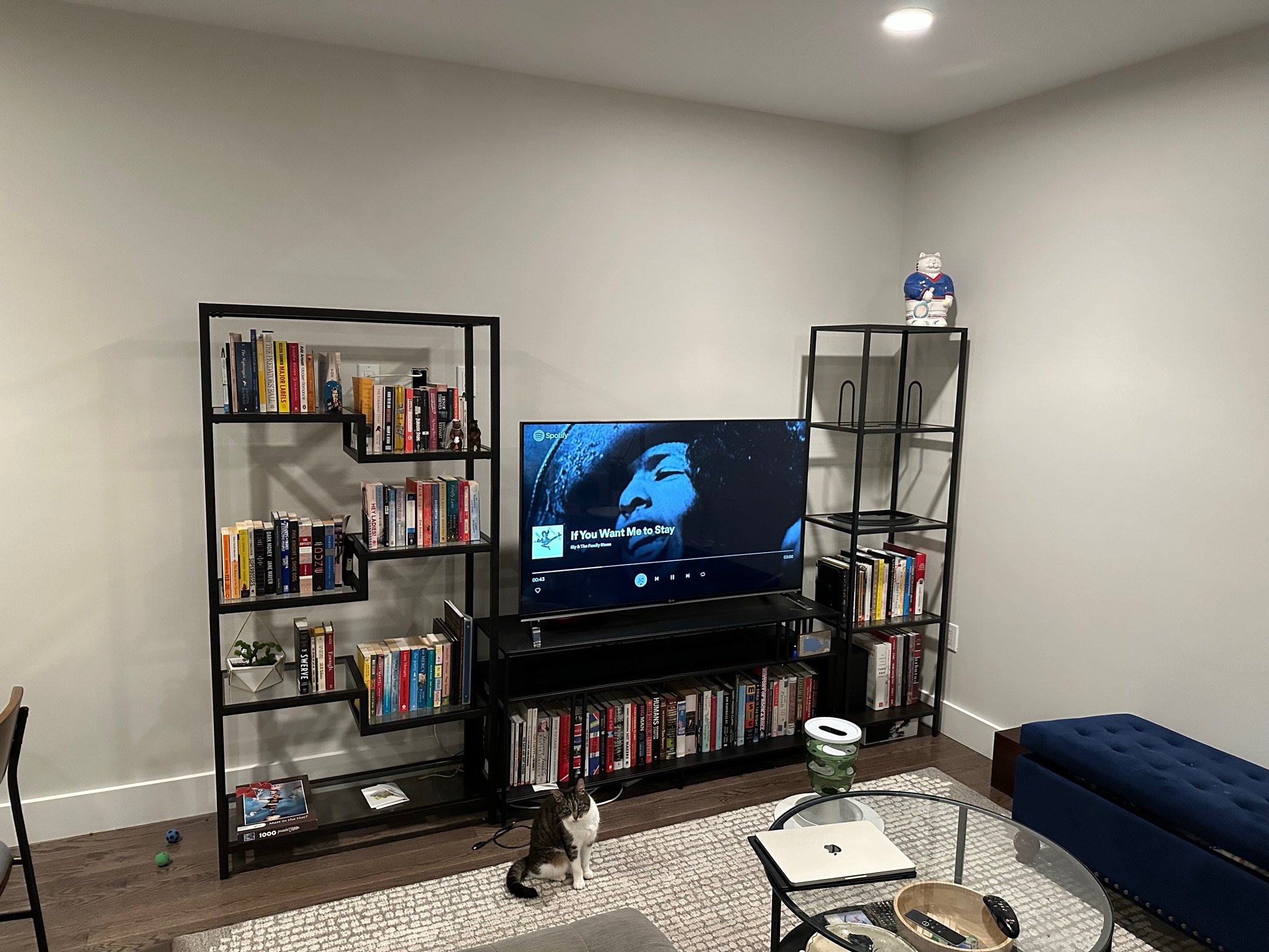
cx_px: 634
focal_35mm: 24
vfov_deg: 56.8
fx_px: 880
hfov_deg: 71.6
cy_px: 476
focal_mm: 6.86
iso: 640
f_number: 1.78
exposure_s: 1/60
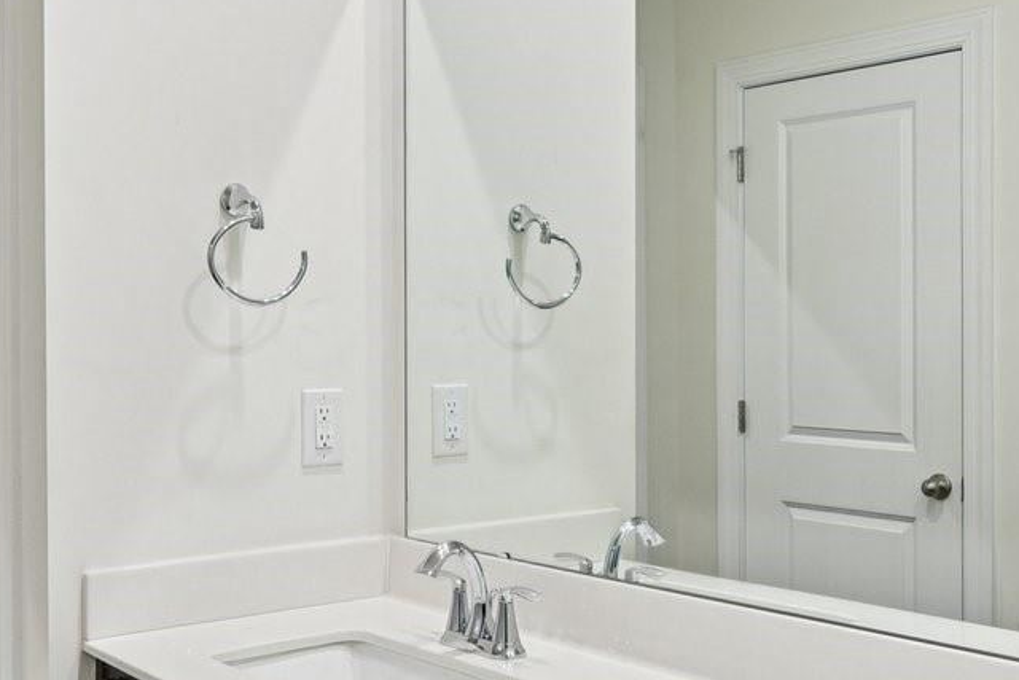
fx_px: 1359
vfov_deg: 28.1
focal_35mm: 48
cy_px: 327
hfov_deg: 41.0
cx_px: 417
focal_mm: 15
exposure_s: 1/13
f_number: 8
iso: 200
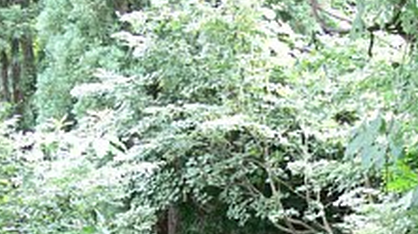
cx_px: 219
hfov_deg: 30.6
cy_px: 257
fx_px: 764
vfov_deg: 16.9
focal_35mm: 69
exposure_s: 1/30
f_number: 2.8
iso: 200
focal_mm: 7.4
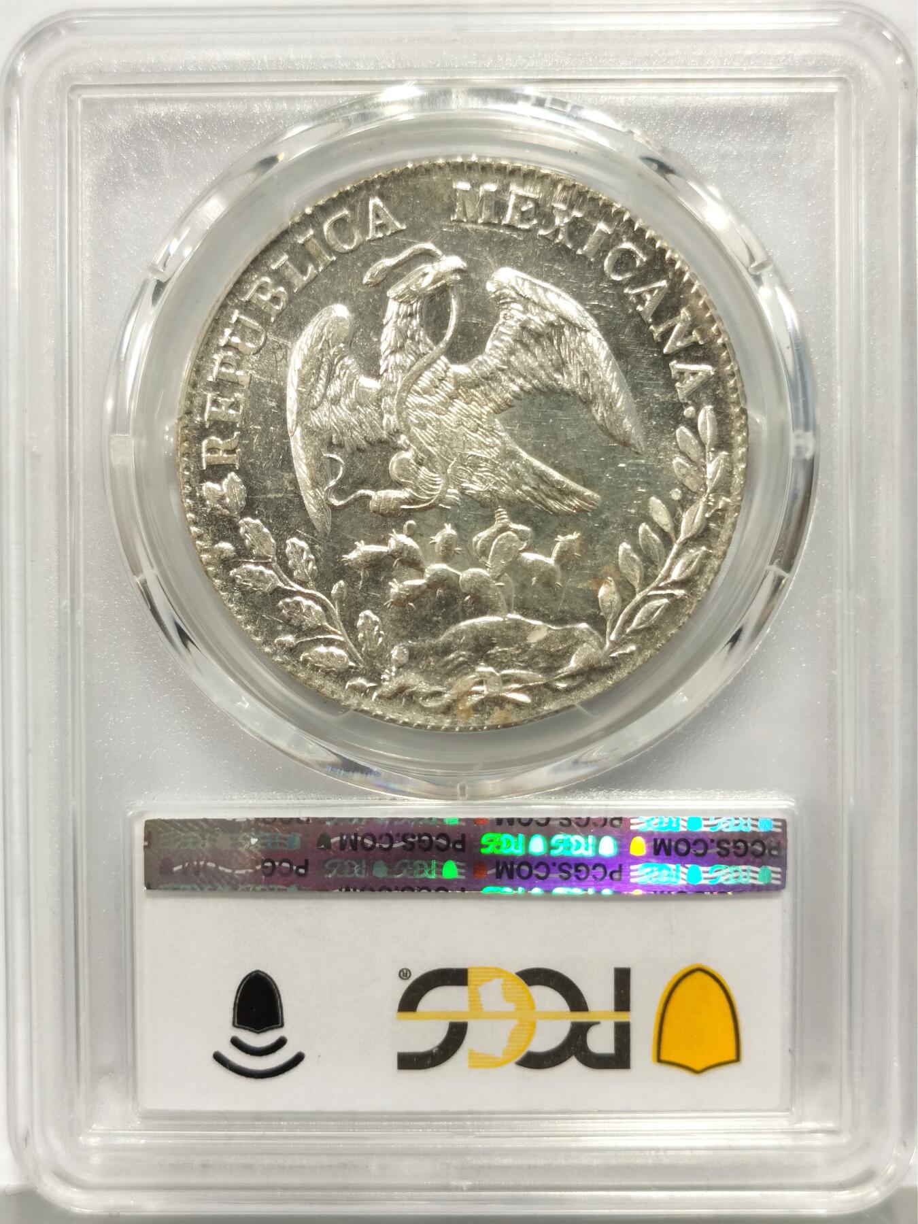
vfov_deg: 35.5
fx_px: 1909
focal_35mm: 54
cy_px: 612
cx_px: 459
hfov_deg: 27.0
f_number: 16
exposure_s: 1/100
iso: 100
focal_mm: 5.56
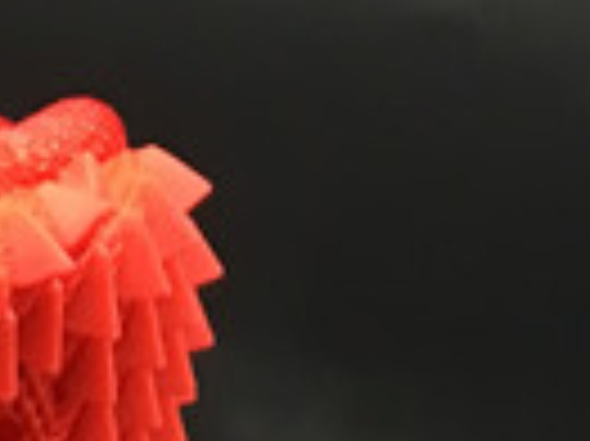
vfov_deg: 5.9
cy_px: 1642
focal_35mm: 221
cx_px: -432
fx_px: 3763
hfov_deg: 8.6
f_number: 2.2
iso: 40
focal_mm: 4.15
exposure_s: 1/33
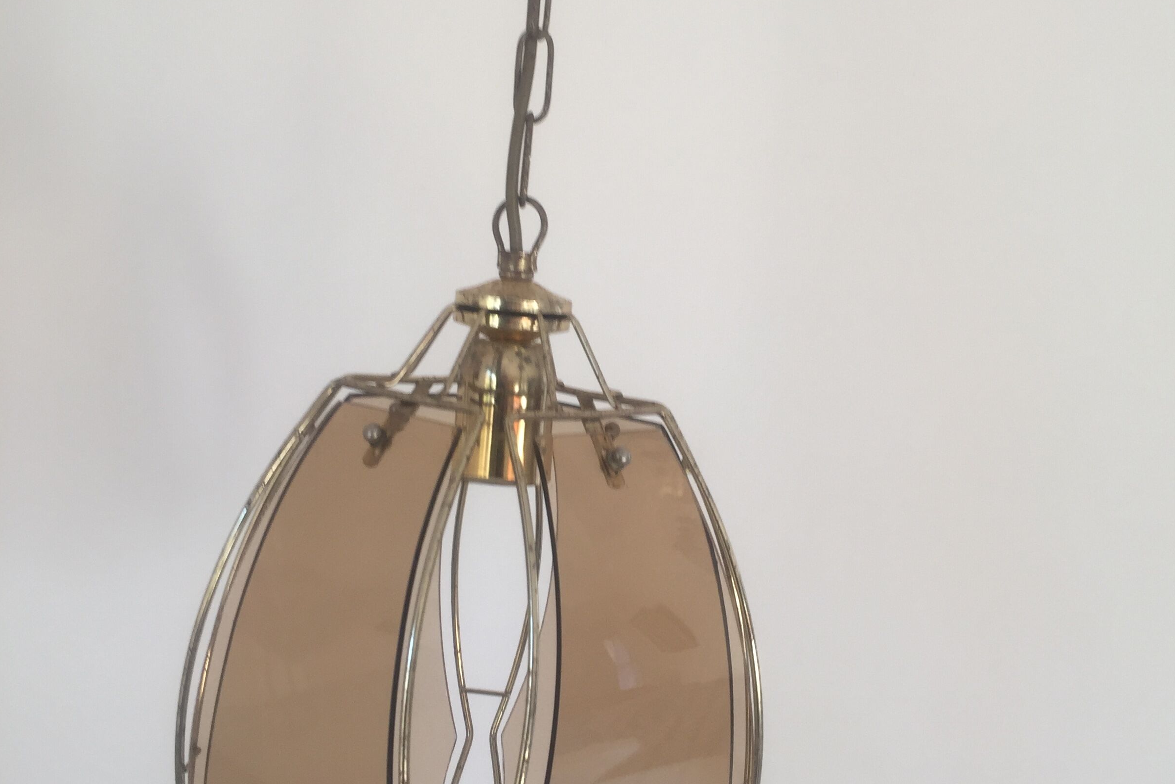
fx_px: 1338
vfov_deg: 32.6
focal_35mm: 41
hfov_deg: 47.4
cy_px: 378
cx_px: 594
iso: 40
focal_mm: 4.15
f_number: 2.2
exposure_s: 1/50
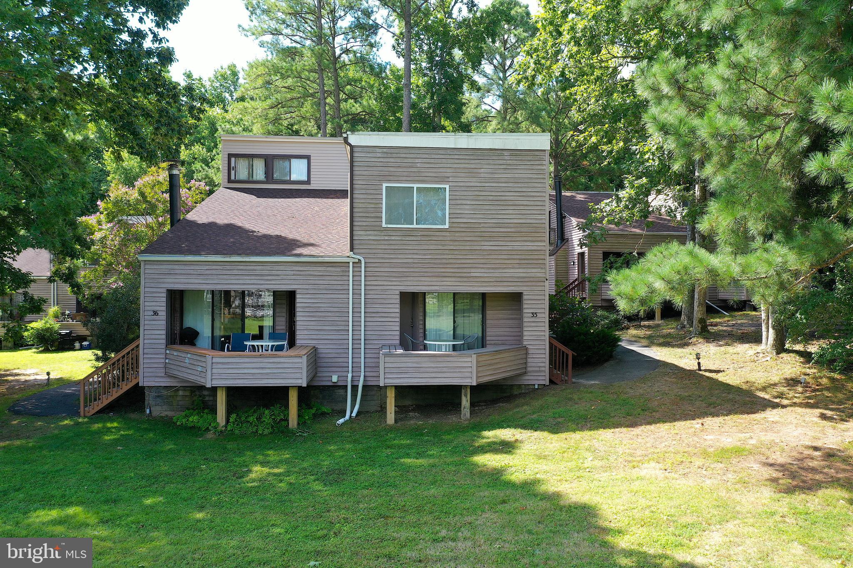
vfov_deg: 46.4
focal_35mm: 28
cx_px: 426
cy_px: 284
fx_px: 663
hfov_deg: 65.5
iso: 100
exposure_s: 1/120
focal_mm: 10.26
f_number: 4.5
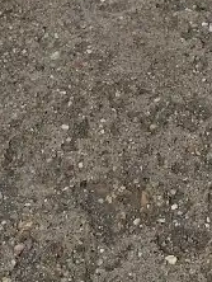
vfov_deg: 10.3
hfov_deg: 9.6
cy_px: -534
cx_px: 425
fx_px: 1174
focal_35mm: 144
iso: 25
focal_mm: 5.23
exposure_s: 1/100
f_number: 1.8
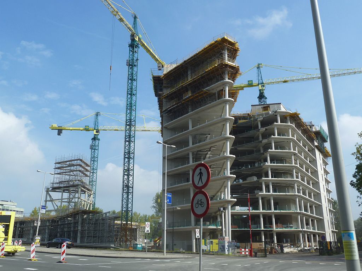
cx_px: 181
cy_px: 136
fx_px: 335
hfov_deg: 56.8
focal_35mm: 32
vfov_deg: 44.2
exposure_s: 1/500
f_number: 4
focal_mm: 5.3
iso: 80
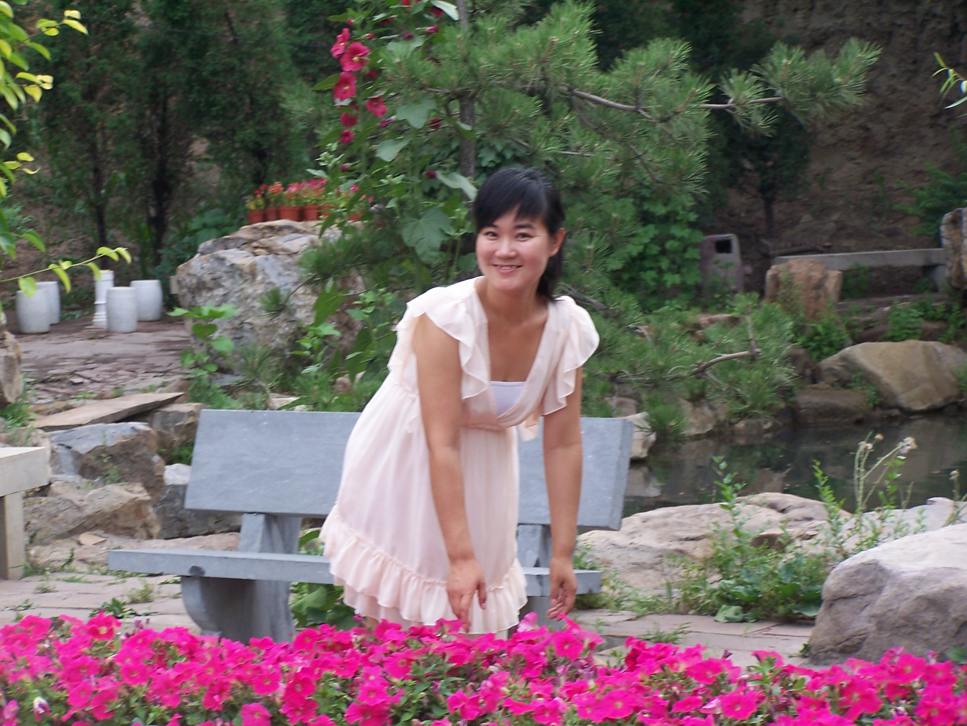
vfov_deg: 11.6
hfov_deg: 15.4
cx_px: 484
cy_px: 363
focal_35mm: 128
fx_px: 3576
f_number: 3.2
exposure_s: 1/125
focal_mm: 21.2
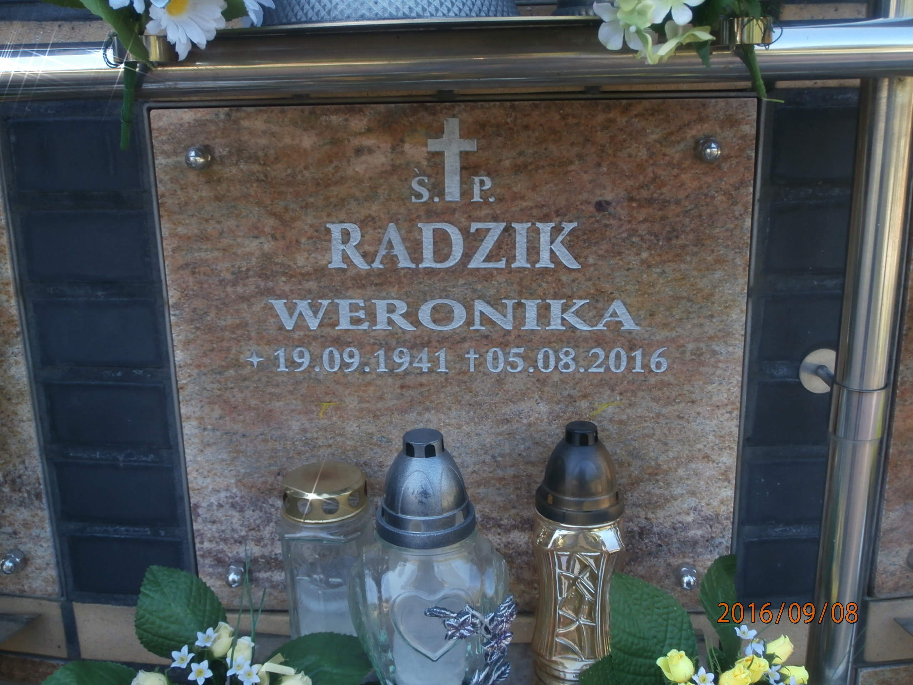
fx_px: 1002
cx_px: 456
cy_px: 342
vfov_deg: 37.7
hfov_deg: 49.0
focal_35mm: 38
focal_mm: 6.67
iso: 100
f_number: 3.9
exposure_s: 1/80
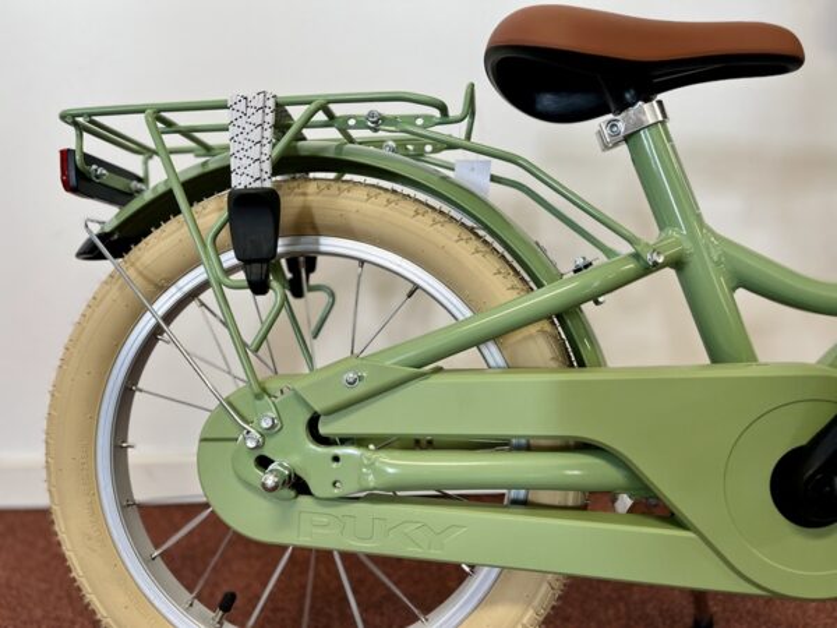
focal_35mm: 26
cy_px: 314
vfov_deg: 53.1
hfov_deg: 67.3
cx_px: 418
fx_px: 629
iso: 100
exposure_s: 1/100
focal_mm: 5.1
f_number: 1.6
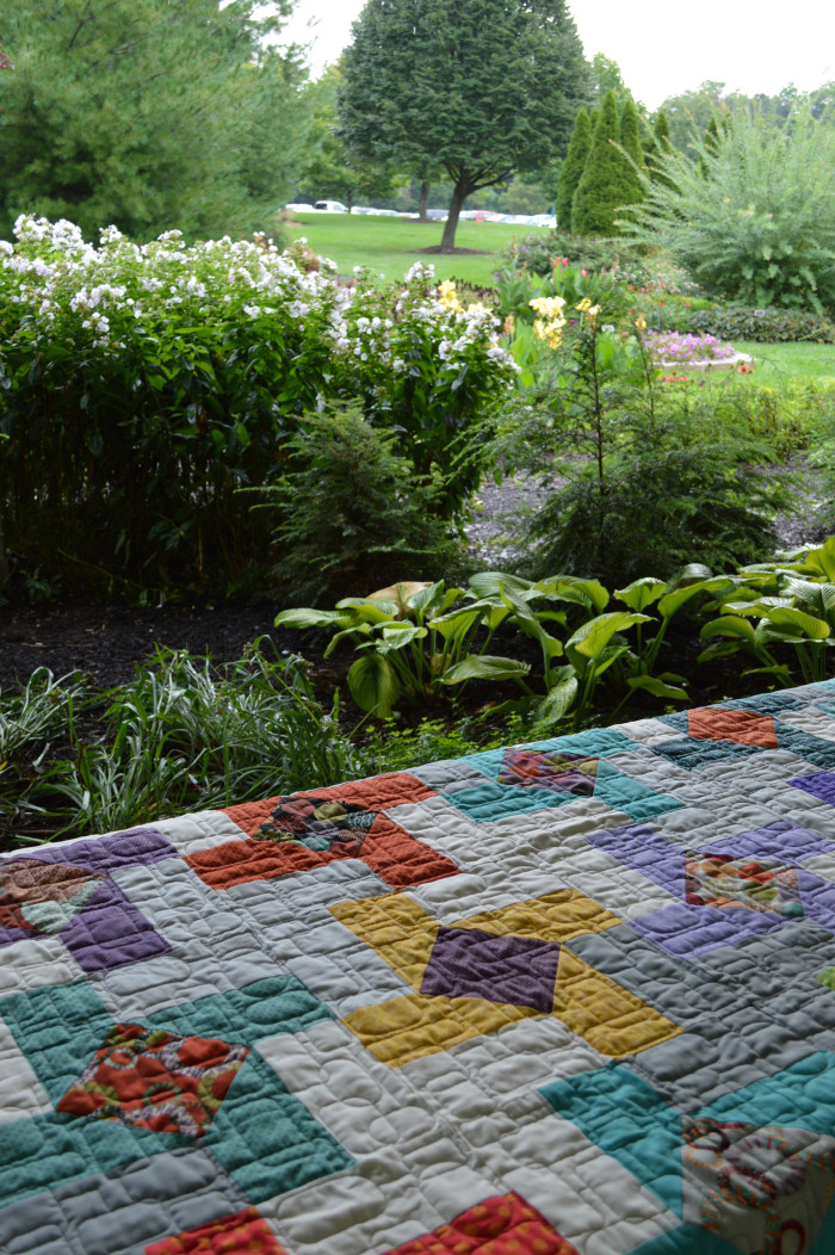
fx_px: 1254
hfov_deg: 36.8
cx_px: 418
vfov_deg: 53.2
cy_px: 628
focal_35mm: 36
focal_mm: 24
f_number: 5.6
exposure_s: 1/125
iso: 400
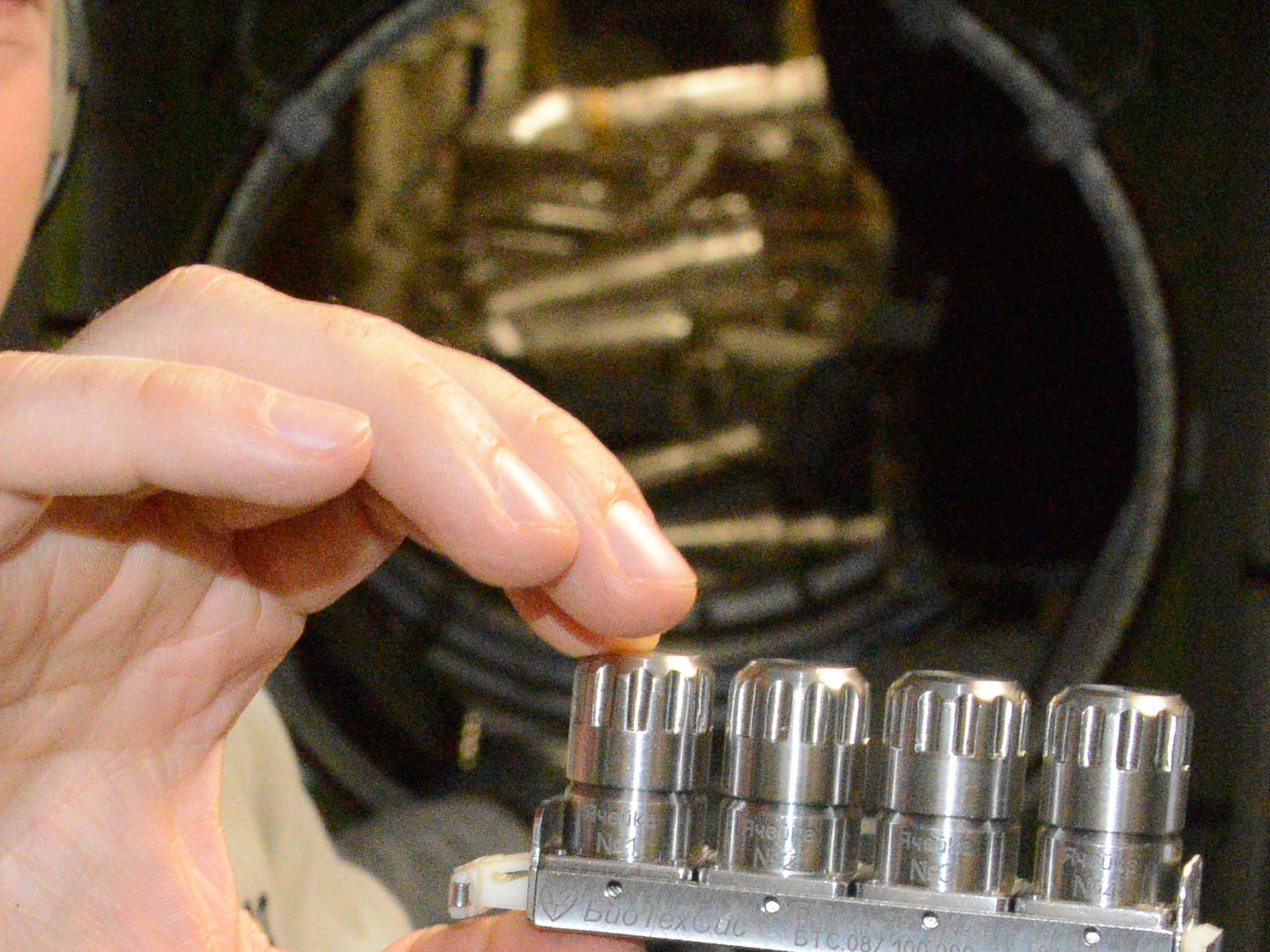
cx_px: 363
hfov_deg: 12.8
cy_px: 959
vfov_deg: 9.6
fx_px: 5650
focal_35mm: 154
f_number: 11
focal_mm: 38
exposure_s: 1/60
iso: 8063
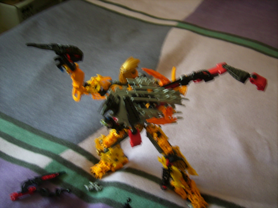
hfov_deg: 56.8
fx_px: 257
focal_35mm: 32
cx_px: 139
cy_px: 104
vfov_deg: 44.2
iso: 50
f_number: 2.8
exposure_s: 1/4
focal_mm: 5.99
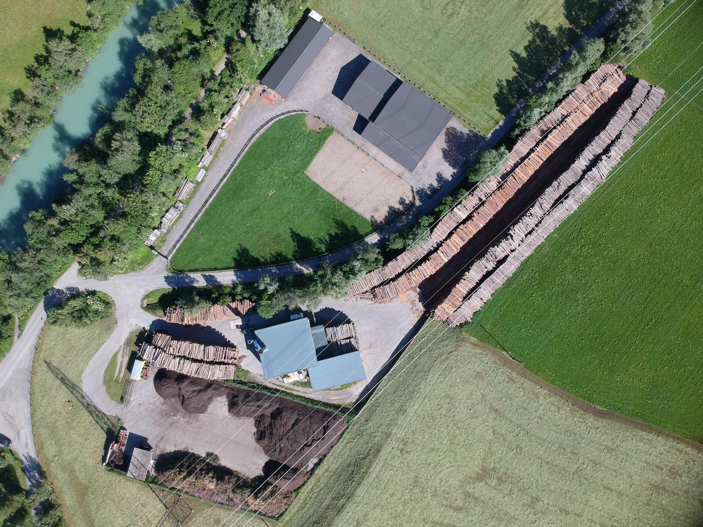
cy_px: 264
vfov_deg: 54.9
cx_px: 352
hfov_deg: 69.4
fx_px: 508
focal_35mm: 25
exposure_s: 1/60
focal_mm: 4.49
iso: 100
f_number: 2.6
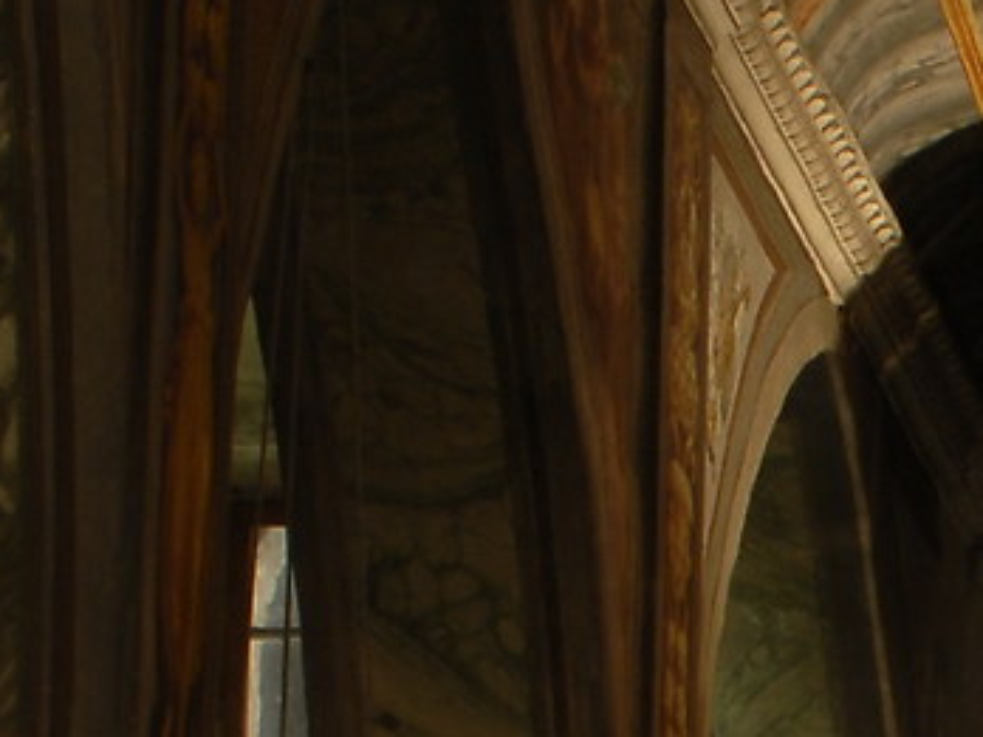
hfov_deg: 6.8
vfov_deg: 5.3
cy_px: 1386
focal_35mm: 278
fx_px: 7894
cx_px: 2090
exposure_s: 18
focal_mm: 28
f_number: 11
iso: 100
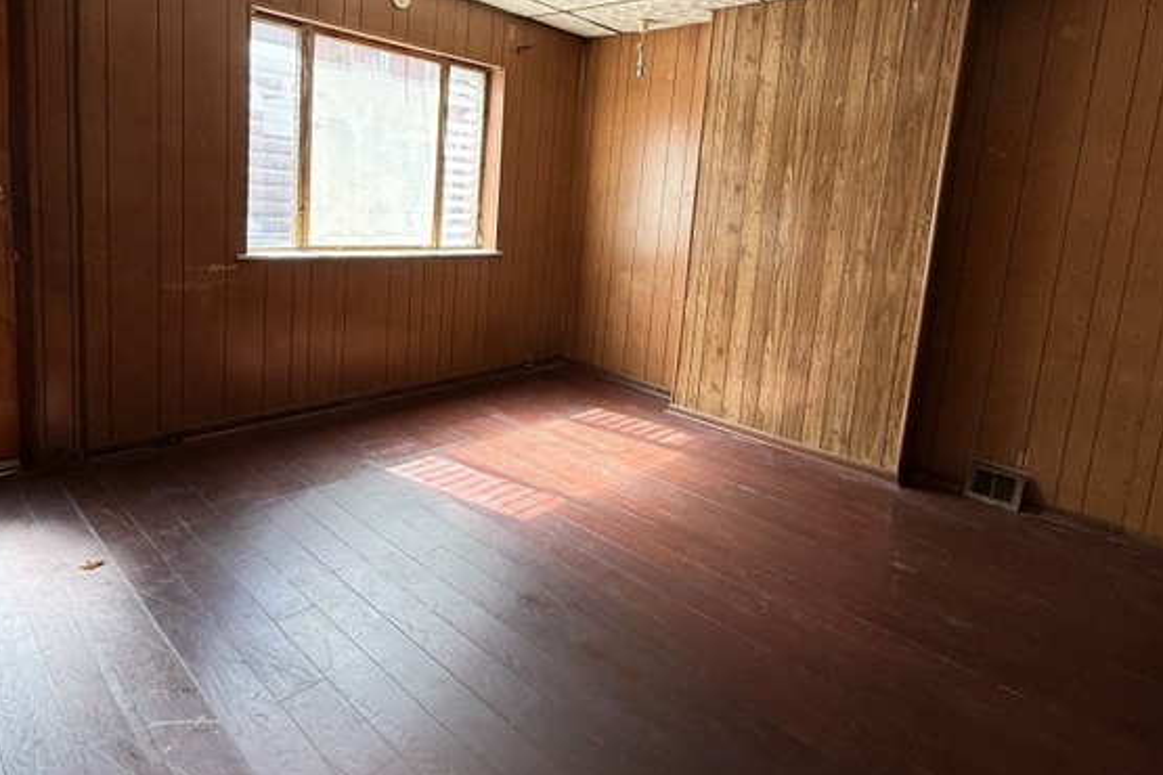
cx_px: 570
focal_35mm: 21
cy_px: 289
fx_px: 678
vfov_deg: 58.7
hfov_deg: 81.2
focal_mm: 2.22
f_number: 2.2
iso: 100
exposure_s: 1/99
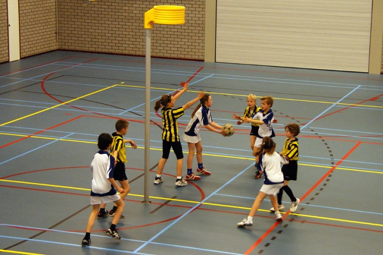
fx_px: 717
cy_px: 128
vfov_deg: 20.1
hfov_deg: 29.9
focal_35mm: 68
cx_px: 192
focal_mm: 45
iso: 800
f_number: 4.5
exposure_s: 1/100
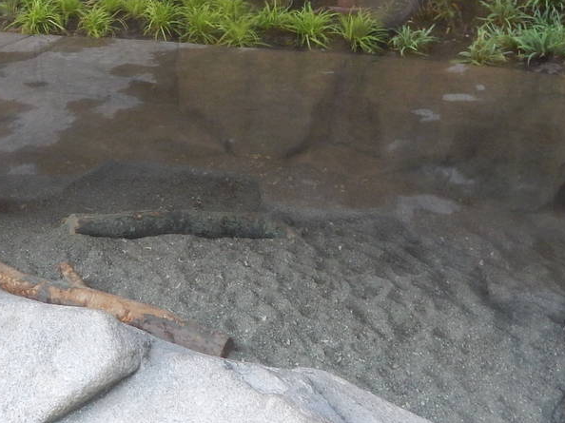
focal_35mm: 62
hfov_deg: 30.5
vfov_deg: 22.9
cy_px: 29
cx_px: 113
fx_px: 1012
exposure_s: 1/30
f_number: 3
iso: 220
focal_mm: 4
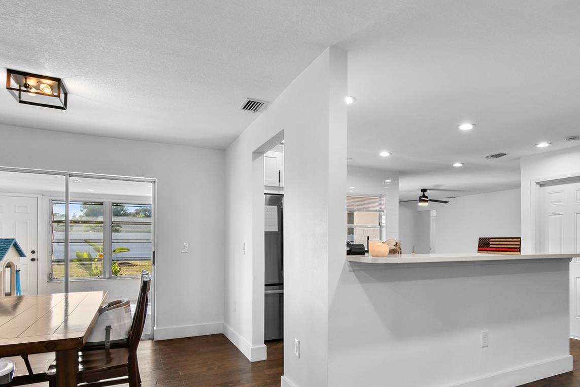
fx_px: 338
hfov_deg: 80.5
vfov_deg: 58.6
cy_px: 246
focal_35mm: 21
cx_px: 341
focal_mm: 10
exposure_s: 1/8
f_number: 7.1
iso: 100
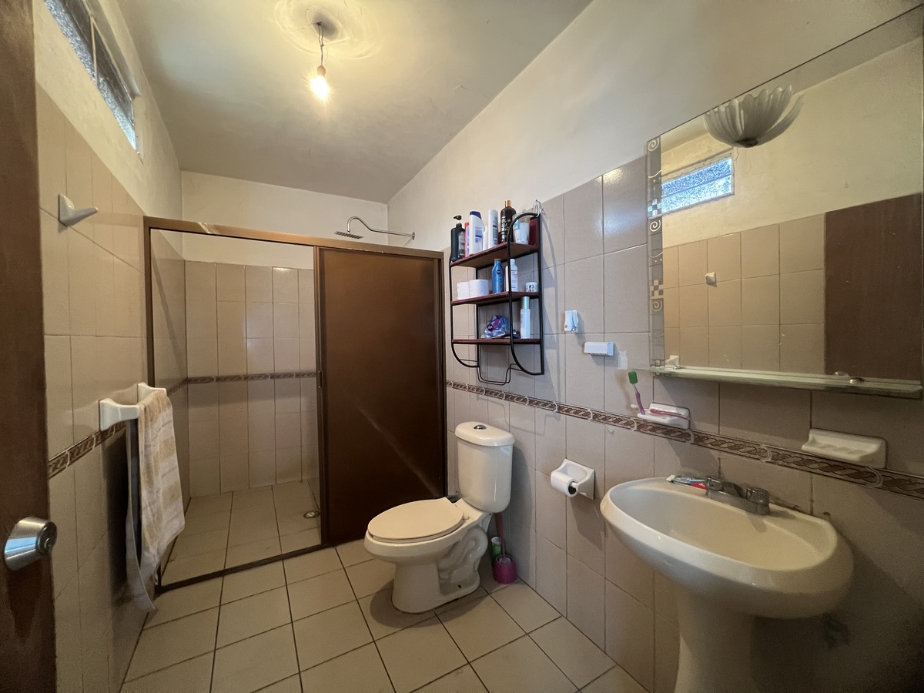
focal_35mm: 13
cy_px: 346
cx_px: 462
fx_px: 347
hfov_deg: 106.2
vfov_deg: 89.9
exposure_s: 1/60
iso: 500
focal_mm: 1.57
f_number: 1.8
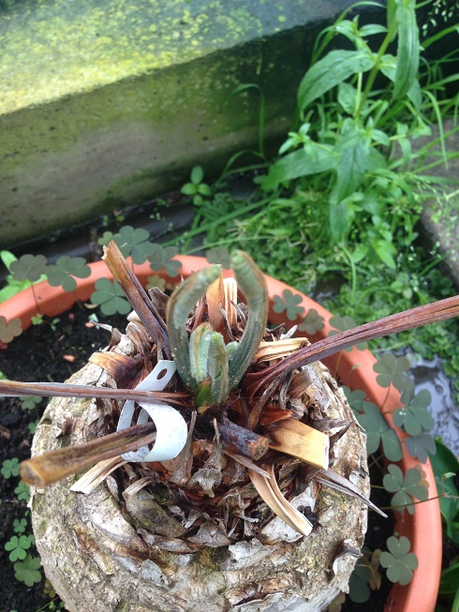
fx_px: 583
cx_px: 230
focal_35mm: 33
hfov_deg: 43.0
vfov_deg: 55.3
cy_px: 306
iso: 64
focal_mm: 4.12
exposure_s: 1/60
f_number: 2.4
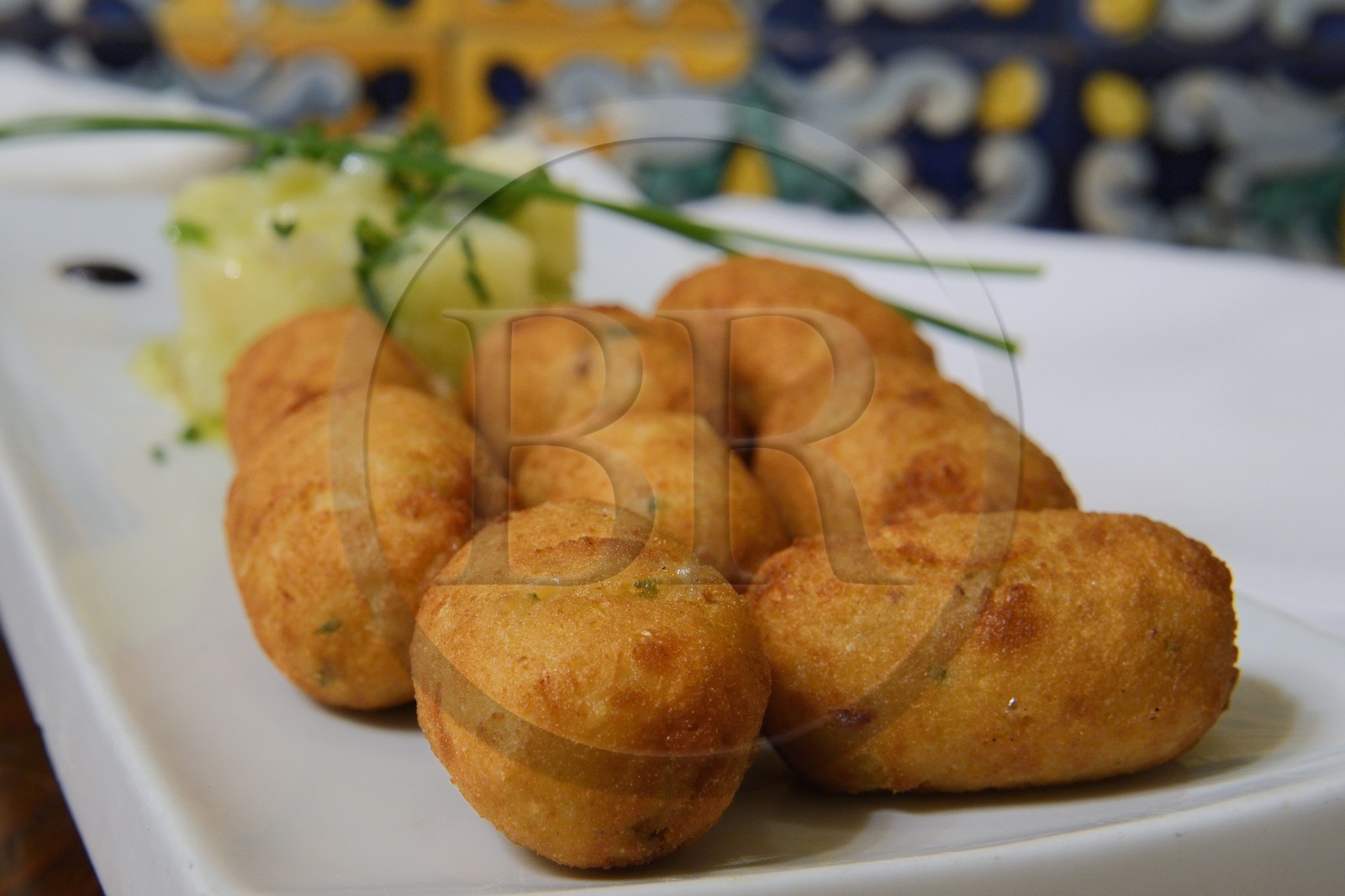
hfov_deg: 36.3
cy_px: 448
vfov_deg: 24.6
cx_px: 672
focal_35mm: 55
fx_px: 2054
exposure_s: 1/2
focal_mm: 55
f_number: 11
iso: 800
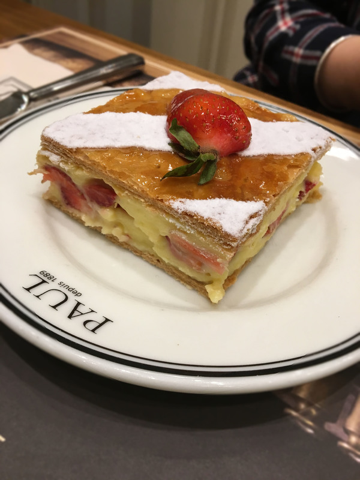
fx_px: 402
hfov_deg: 48.2
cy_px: 240
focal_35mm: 29
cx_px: 180
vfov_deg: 61.7
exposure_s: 1/33
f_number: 2.2
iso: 50
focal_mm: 4.15
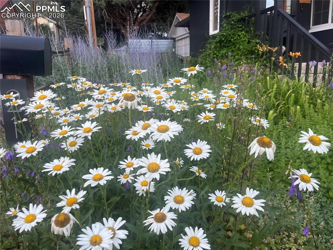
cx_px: 166
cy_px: 125
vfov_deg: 53.1
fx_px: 250
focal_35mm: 26
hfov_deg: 67.3
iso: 64
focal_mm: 5.1
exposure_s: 1/121
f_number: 1.6
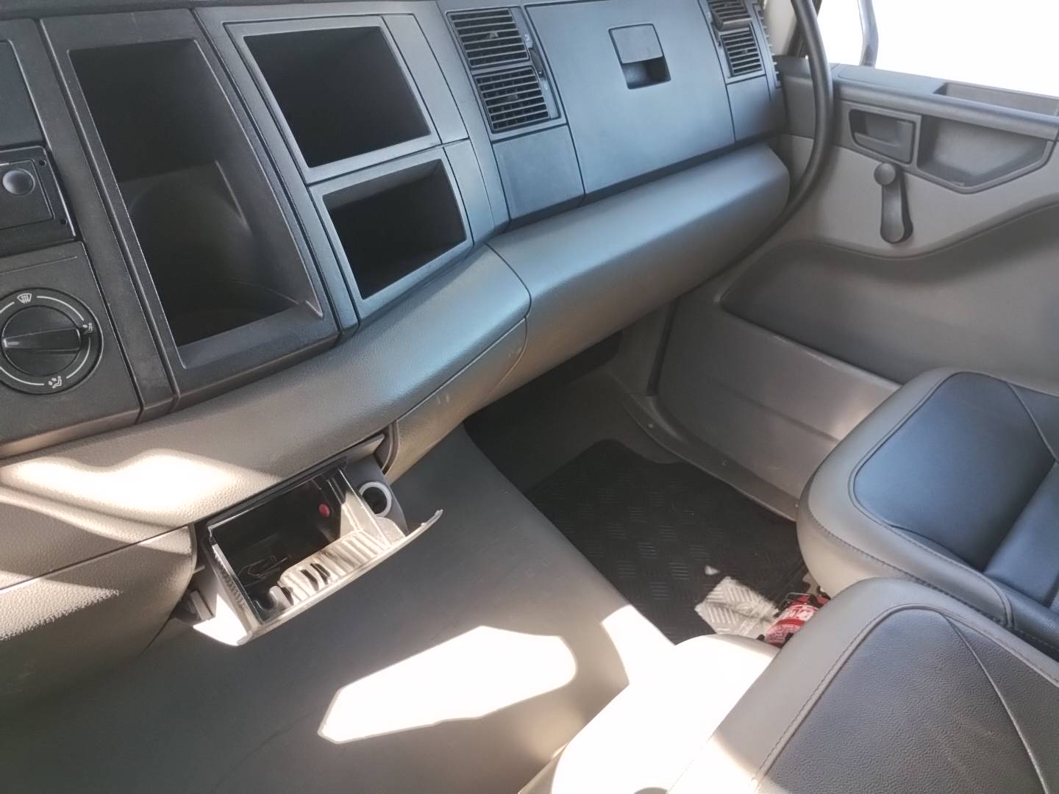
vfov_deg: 49.7
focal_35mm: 28
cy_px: 397
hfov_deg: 63.4
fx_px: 857
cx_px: 530
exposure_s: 1/120
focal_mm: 4.27
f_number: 1.8
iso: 503
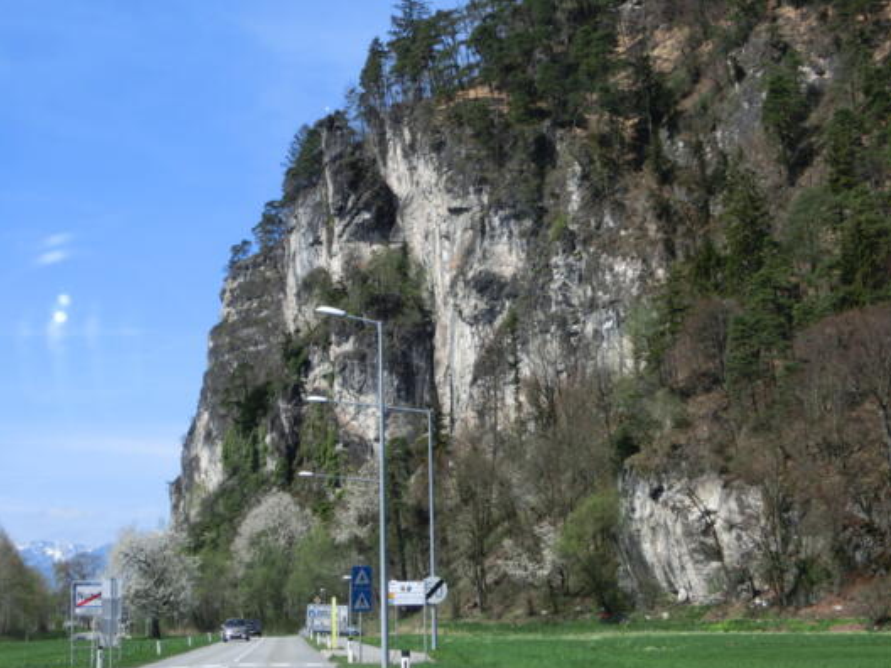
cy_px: 356
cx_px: 411
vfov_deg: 21.0
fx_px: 1802
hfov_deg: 27.8
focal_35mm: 70
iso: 80
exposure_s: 1/400
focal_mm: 11.17
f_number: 4.6
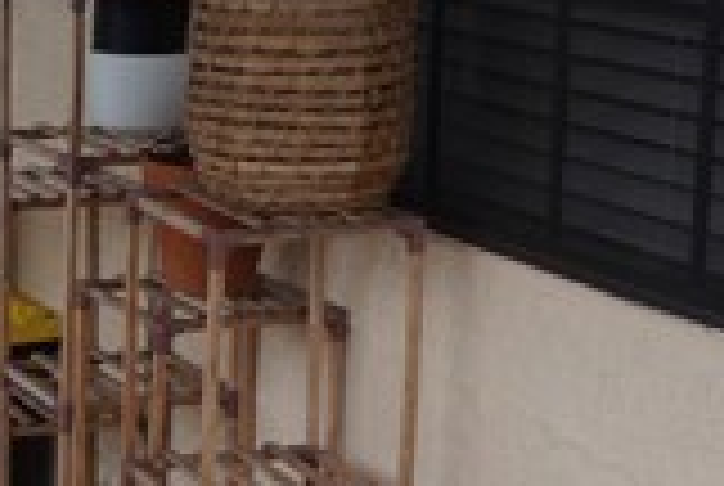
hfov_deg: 18.3
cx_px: -85
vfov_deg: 12.8
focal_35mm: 107
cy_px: 182
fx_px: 2156
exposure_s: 1/160
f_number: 4
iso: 100
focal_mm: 18
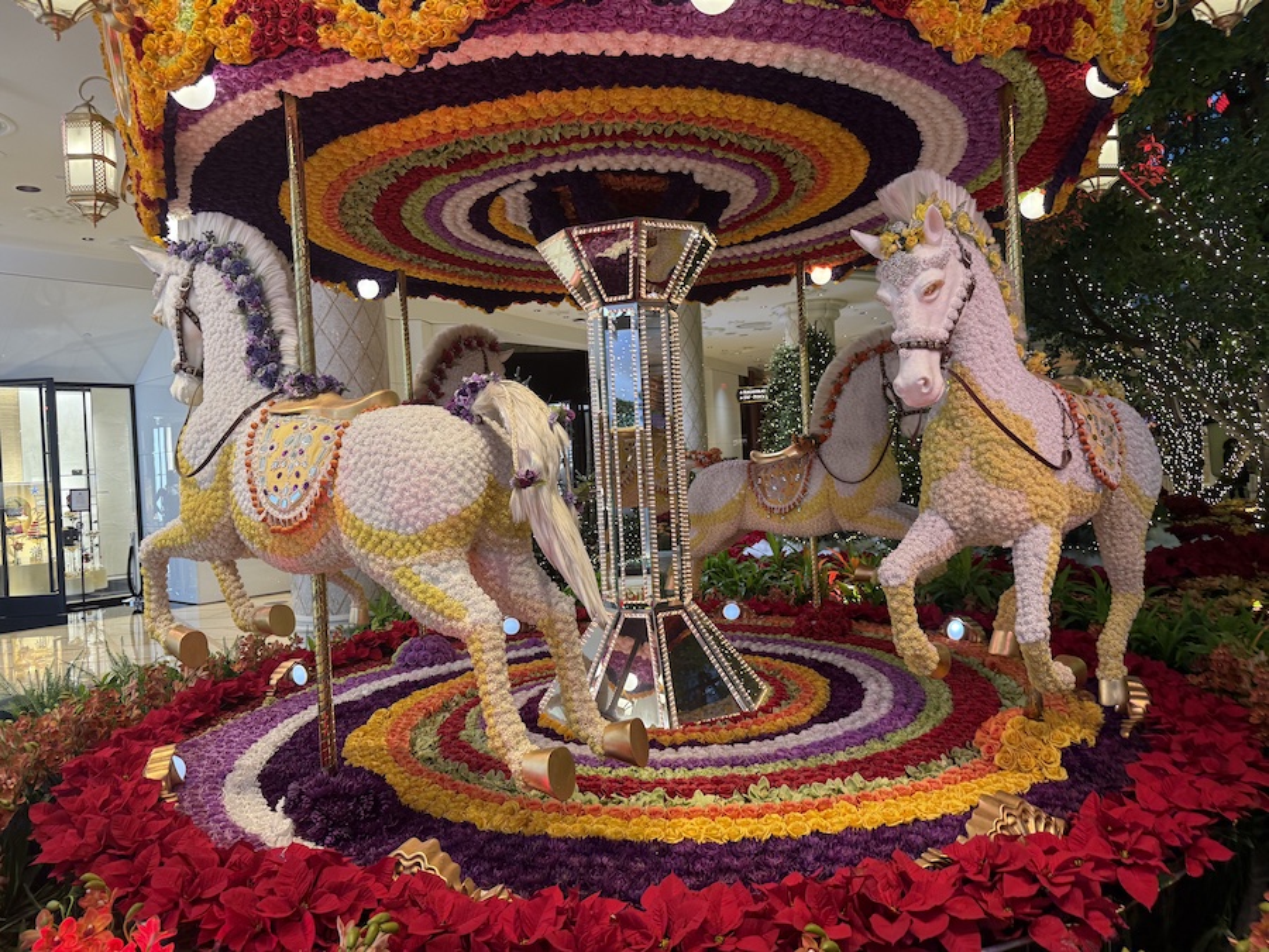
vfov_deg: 56.8
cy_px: 476
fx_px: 880
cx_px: 634
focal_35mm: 24
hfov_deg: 71.6
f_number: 1.78
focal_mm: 6.76
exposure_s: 1/60
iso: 160
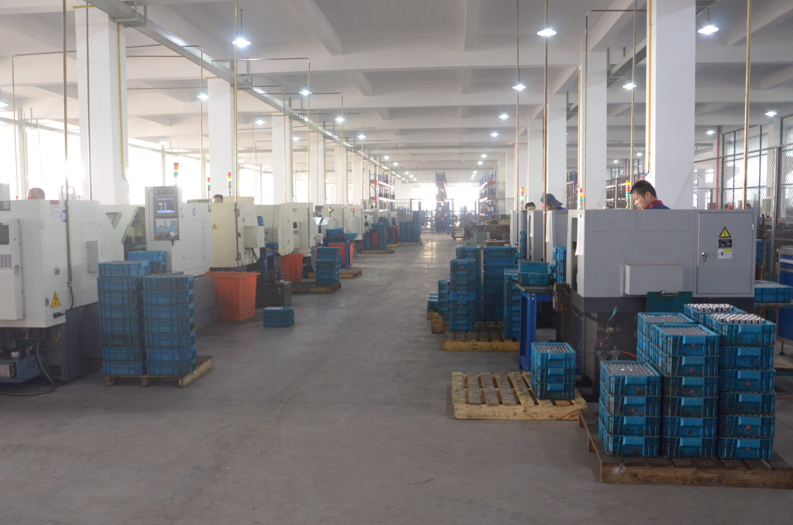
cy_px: 262
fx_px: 692
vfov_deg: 41.5
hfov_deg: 59.6
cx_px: 396
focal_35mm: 32
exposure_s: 1/60
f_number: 5.6
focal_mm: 21
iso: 2000
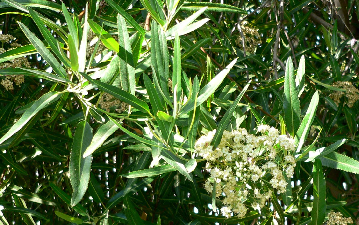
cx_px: 180
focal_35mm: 61
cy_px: 100
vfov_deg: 21.3
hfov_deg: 33.5
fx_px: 597
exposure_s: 1/100
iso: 80
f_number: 2.8
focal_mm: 9.4
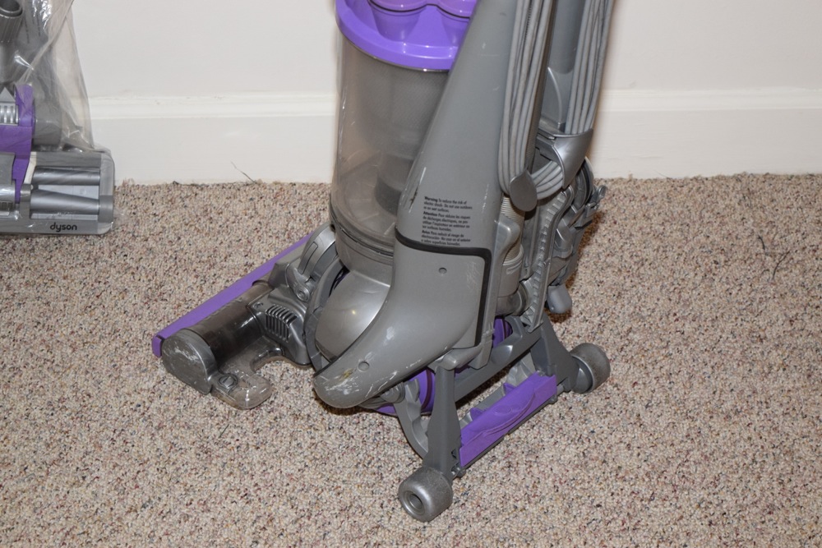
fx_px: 1884
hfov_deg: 24.6
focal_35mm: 82
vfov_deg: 16.6
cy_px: 274
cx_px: 411
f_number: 5.6
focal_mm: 55
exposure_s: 1/60
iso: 1800
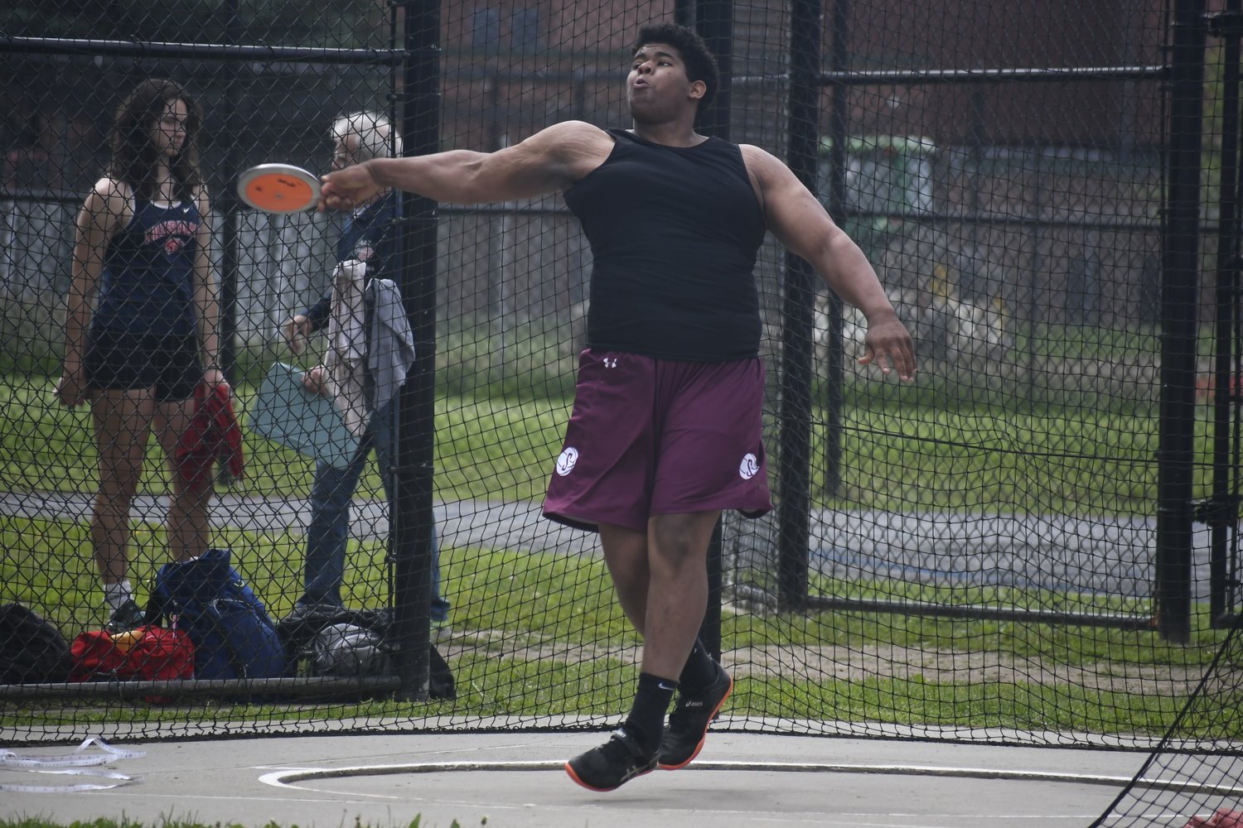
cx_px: 622
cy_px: 414
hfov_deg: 5.1
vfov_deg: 3.4
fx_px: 13983
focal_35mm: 405
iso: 640
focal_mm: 270
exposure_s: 1/2000
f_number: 6.3
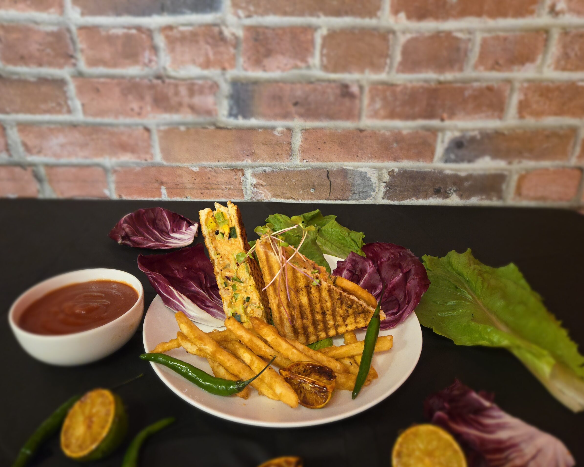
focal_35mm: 24
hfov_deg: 70.3
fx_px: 415
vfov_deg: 58.8
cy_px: 234
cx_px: 285
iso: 500
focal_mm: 5.4
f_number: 1.8
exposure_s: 1/30
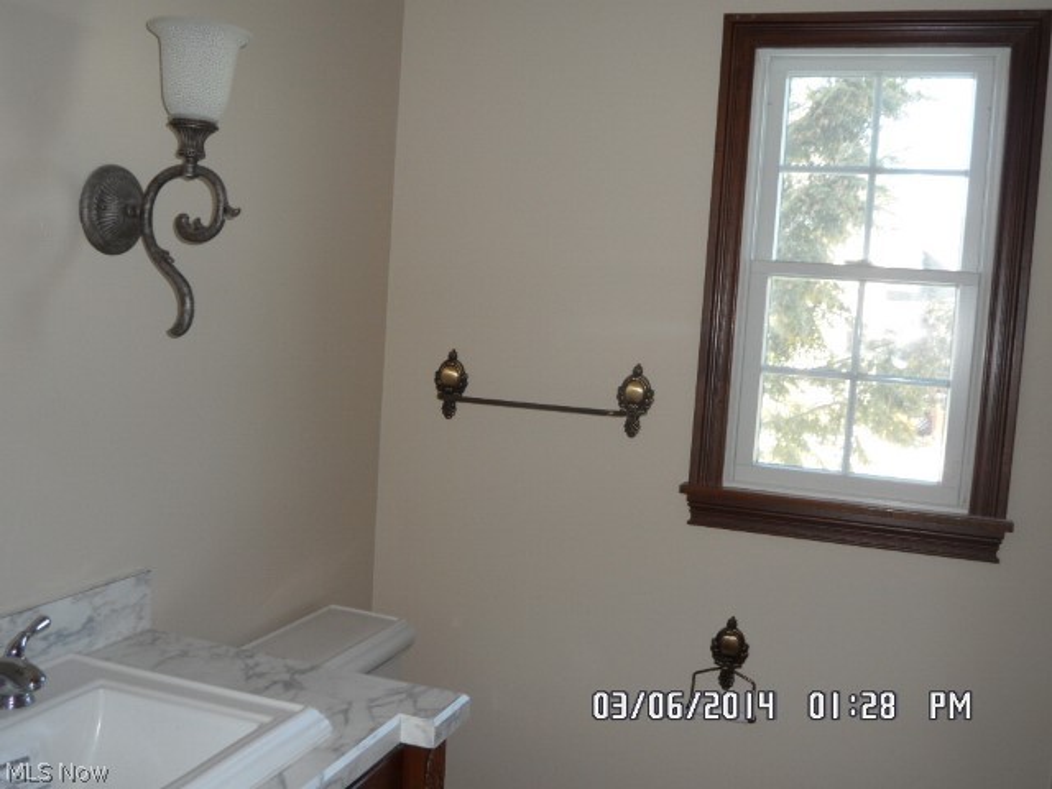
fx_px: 1064
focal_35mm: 35
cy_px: 394
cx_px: 526
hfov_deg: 52.6
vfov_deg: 40.7
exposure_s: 1/30
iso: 100
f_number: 3.3
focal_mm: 5.7
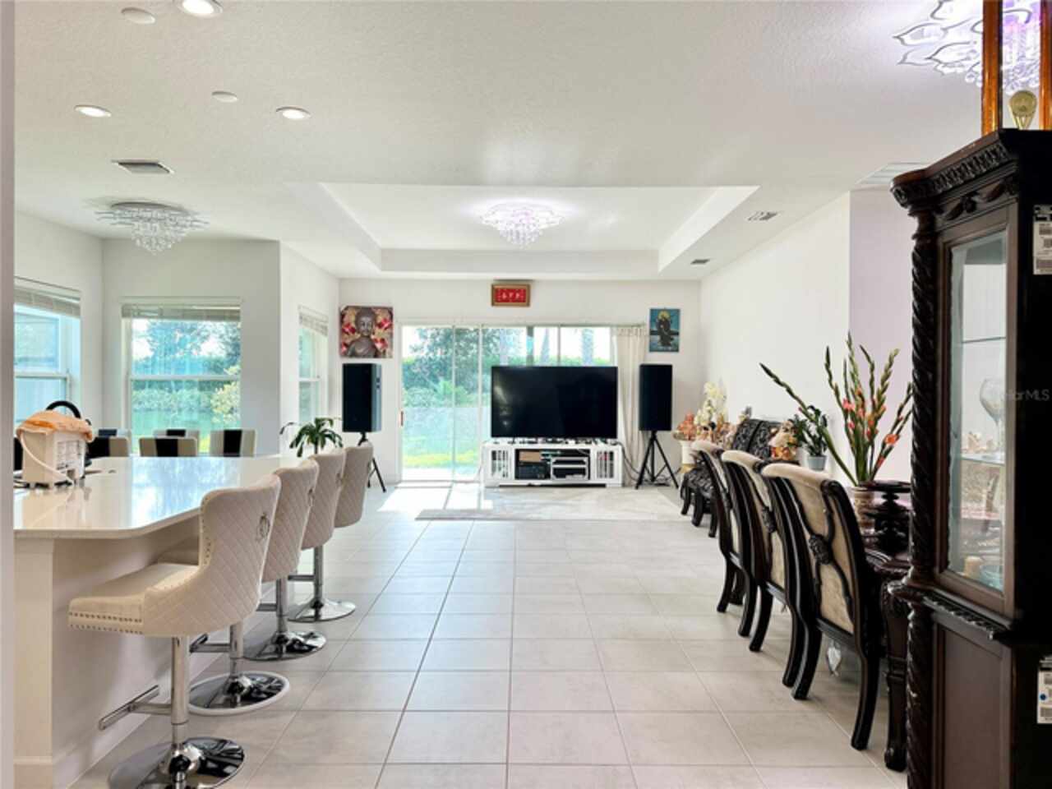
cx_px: 526
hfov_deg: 71.6
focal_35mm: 24
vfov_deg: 56.8
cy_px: 394
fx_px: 729
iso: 64
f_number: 1.78
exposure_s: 1/234
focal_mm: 6.86
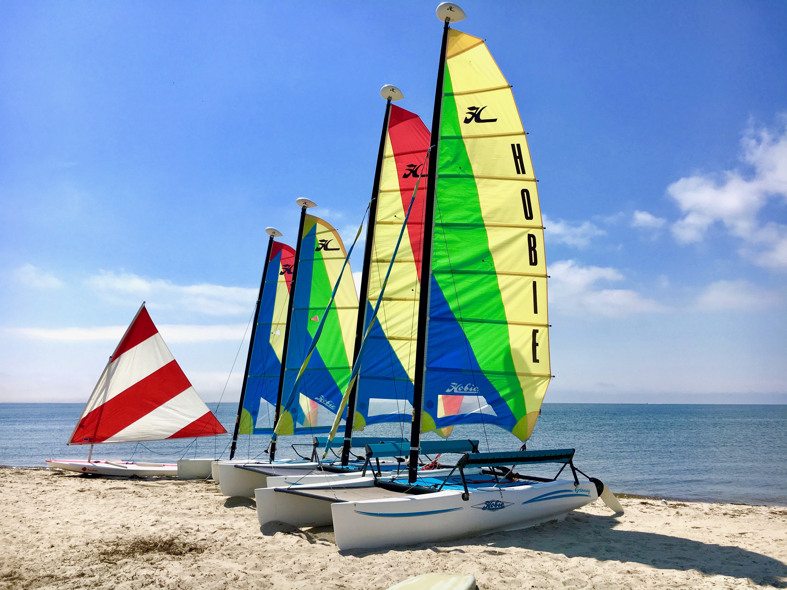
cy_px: 295
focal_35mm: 29
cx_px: 394
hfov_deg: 61.7
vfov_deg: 48.2
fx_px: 659
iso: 25
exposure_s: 1/3663
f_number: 2.2
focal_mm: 4.15
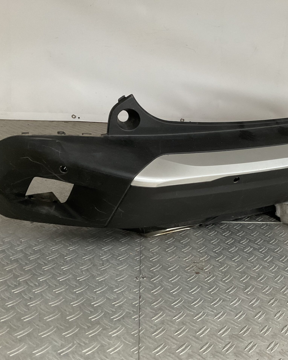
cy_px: 181
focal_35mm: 38
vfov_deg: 47.9
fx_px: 405
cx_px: 193
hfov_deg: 38.7
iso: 160
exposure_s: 1/50
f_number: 1.8
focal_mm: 3
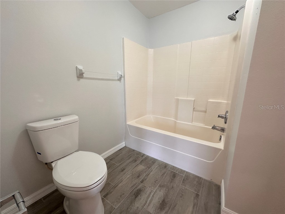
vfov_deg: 85.7
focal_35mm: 14
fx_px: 115
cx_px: 142
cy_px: 107
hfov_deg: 102.1
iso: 200
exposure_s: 1/120
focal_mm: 2.22
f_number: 2.2
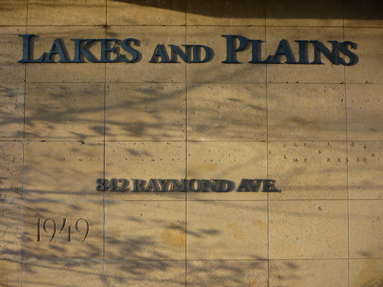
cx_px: 192
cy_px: 144
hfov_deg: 55.4
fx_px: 365
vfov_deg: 42.9
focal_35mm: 33
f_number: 2.8
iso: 100
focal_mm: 5.5
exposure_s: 1/800
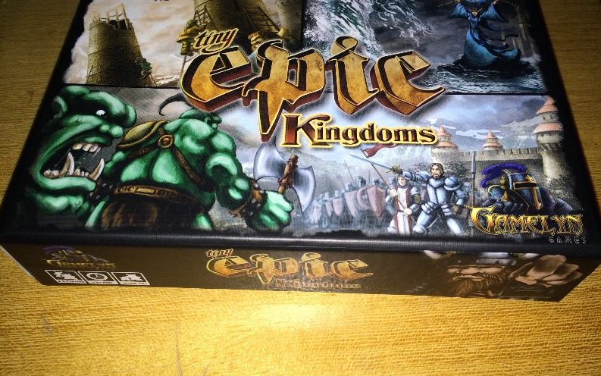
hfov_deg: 61.2
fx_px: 508
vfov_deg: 40.6
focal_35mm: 31
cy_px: 179
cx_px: 301
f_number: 2.2
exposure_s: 1/111
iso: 32
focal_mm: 4.15
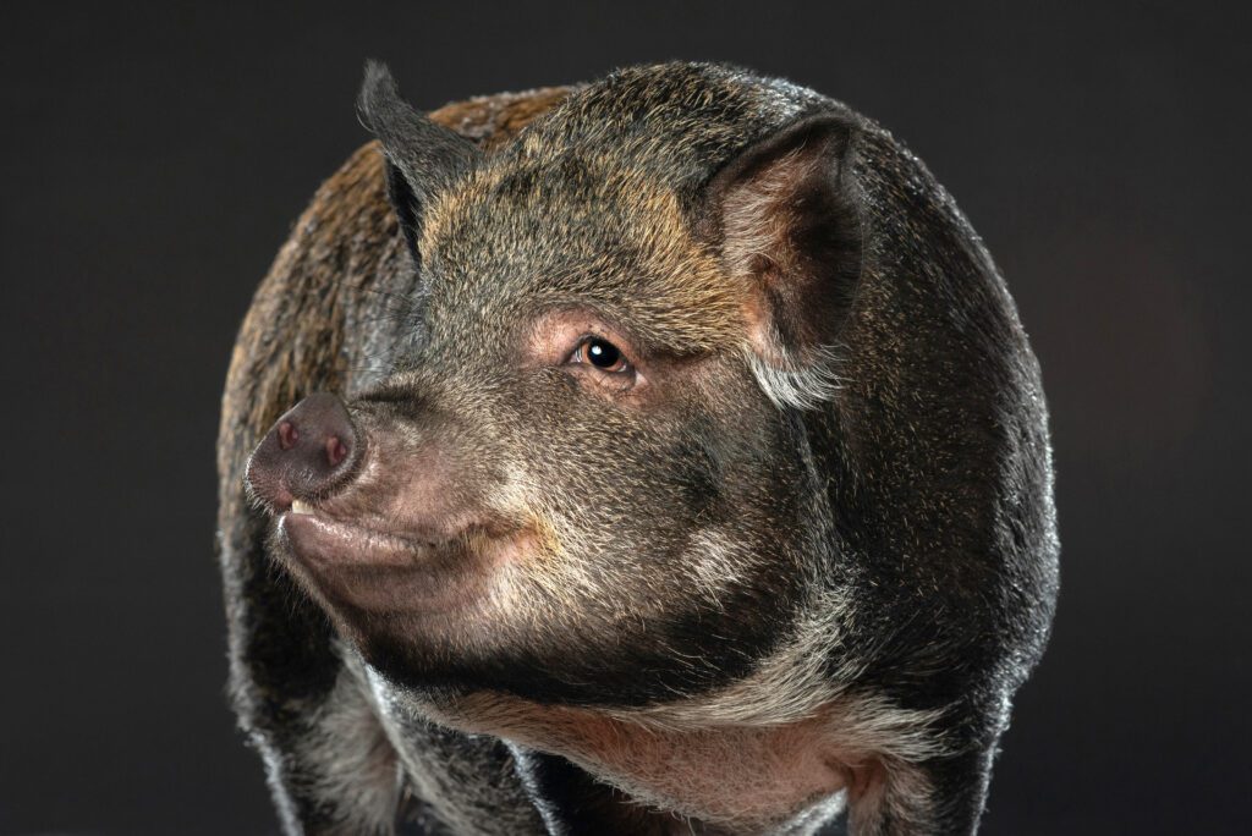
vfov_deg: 10.2
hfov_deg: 15.2
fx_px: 4697
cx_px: 626
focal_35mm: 135
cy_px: 418
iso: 800
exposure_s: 1/200
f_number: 13
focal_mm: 135
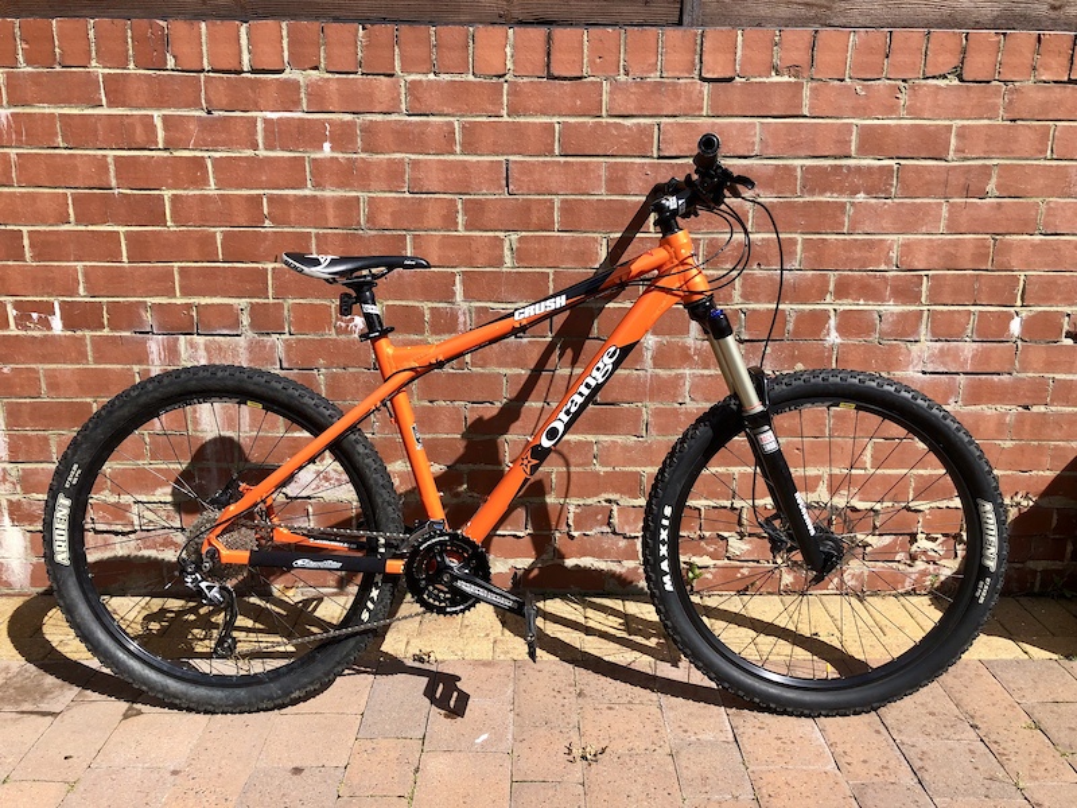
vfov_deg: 49.7
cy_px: 404
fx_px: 871
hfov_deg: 63.4
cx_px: 538
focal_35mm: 28
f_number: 1.8
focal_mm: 3.99
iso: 20
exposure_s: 1/1517
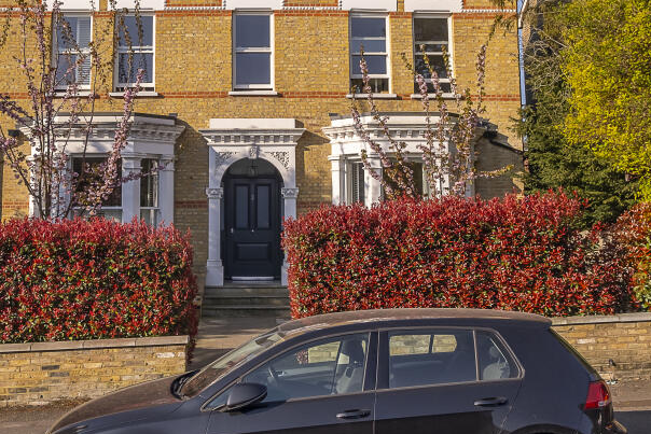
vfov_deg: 34.0
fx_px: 705
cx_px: 250
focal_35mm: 39
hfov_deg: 49.1
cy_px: 151
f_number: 7.1
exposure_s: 1/320
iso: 320
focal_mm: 15.1
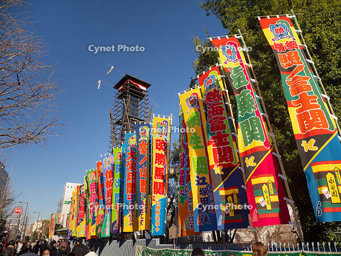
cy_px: 128
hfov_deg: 71.6
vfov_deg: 56.8
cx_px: 170
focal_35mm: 24
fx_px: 236
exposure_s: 1/500
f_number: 4
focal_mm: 12
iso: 200
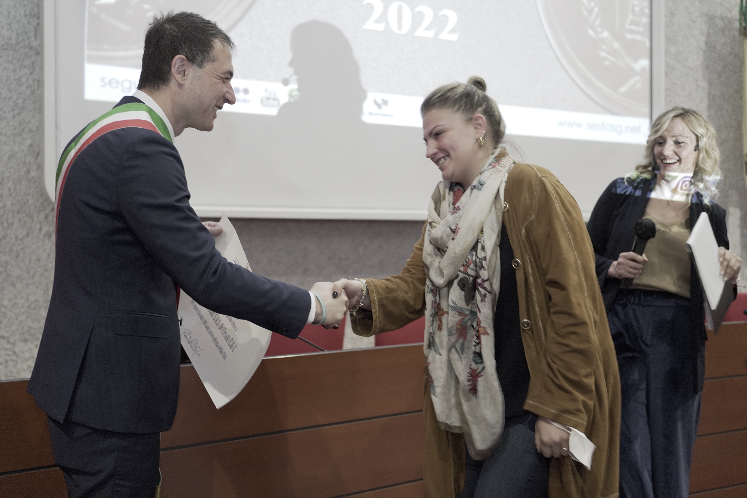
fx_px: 830
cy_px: 249
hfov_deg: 48.5
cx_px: 374
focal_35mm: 40
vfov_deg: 33.4
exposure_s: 1/100
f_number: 2.8
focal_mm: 40
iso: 3200
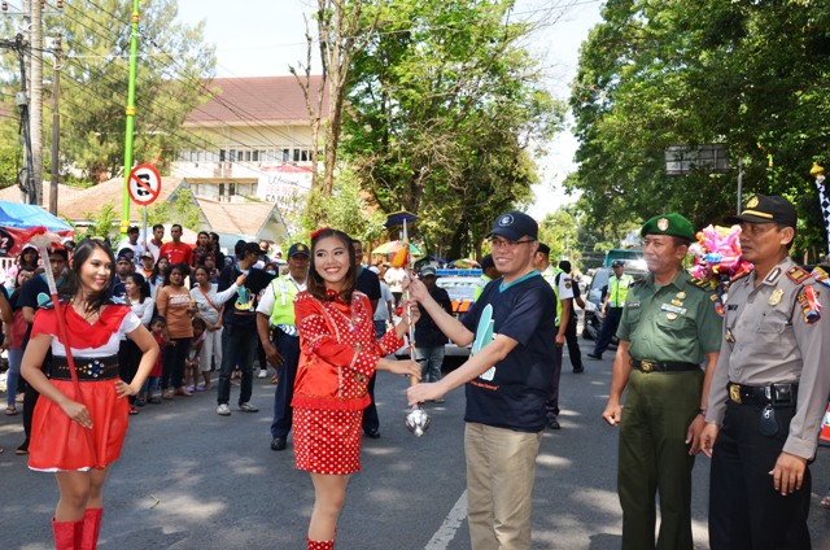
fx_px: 725
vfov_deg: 41.5
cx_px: 415
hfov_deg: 59.6
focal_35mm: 32
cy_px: 275
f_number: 8
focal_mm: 21
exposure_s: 1/250
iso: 400
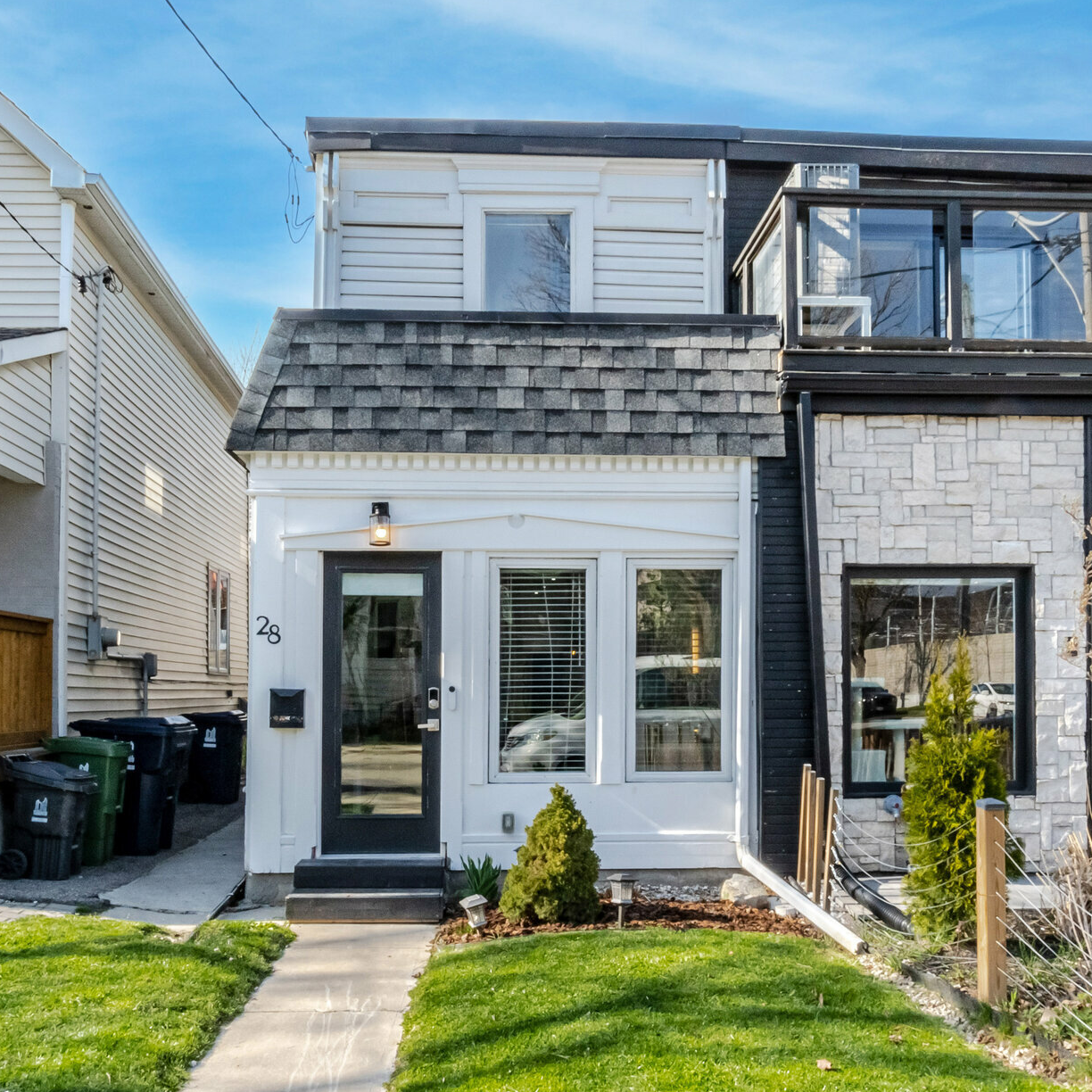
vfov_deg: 74.8
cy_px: 530
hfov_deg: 71.3
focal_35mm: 20
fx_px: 714
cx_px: 774
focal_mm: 10
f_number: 22
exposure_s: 1/60
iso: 320
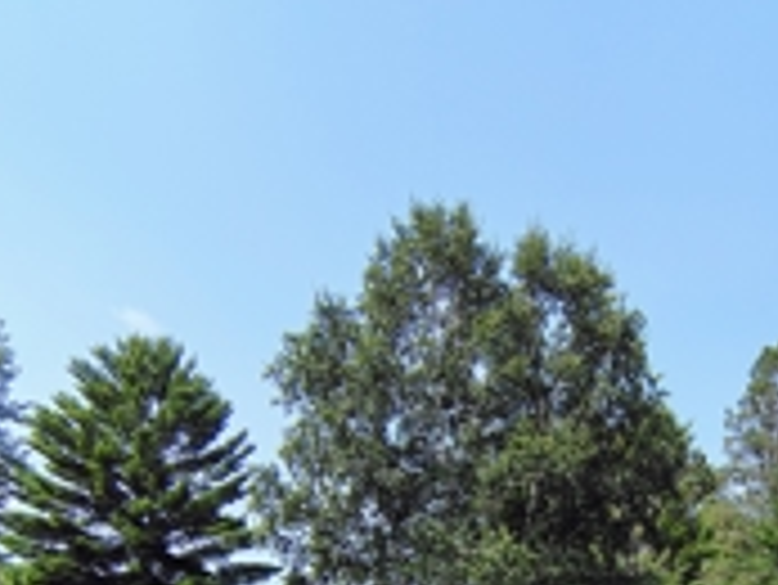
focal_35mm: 37
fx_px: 832
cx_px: 616
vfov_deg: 33.4
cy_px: 652
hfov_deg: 47.5
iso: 100
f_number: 2.2
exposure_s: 1/815
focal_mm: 2.13
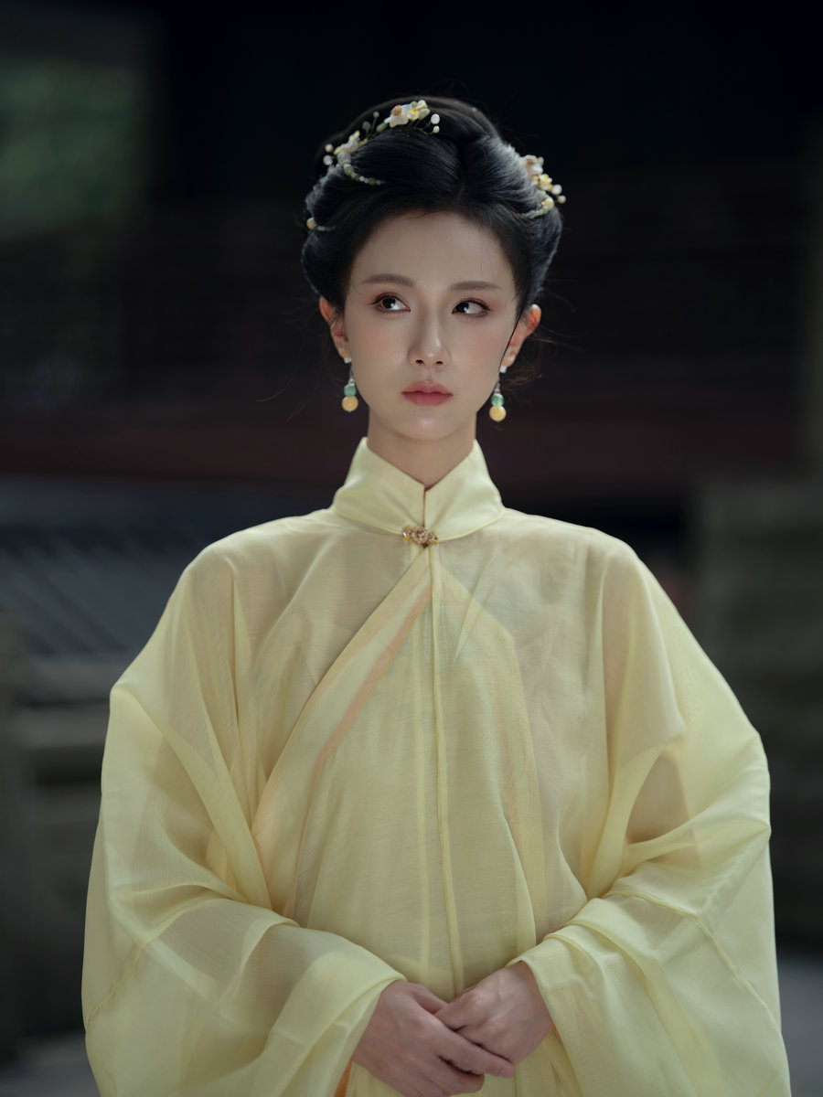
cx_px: 412
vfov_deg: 22.5
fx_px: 2758
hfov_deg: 17.0
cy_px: 548
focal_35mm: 87
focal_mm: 110
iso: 200
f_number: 2
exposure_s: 1/500
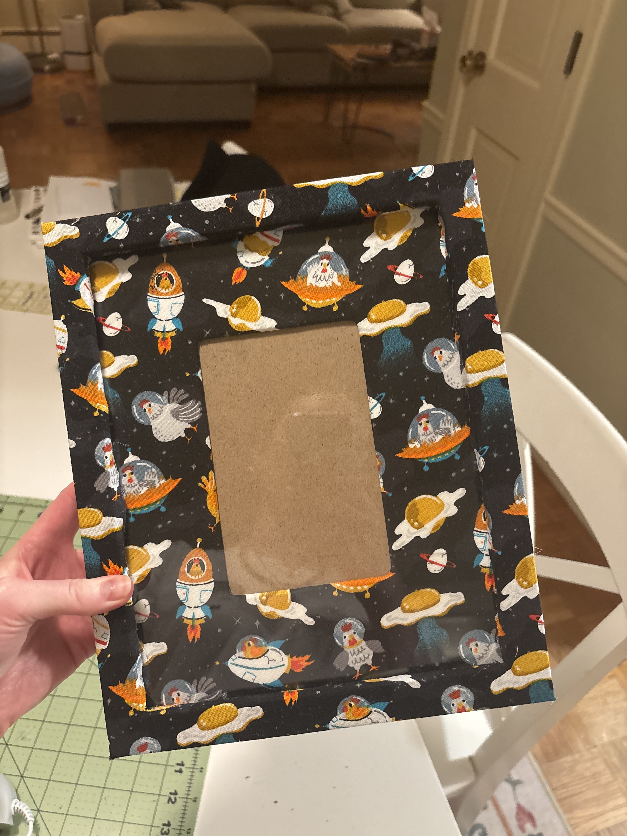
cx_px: 314
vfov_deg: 67.3
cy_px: 418
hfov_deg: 53.1
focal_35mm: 26
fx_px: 628
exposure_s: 1/40
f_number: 1.6
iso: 500
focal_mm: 5.96
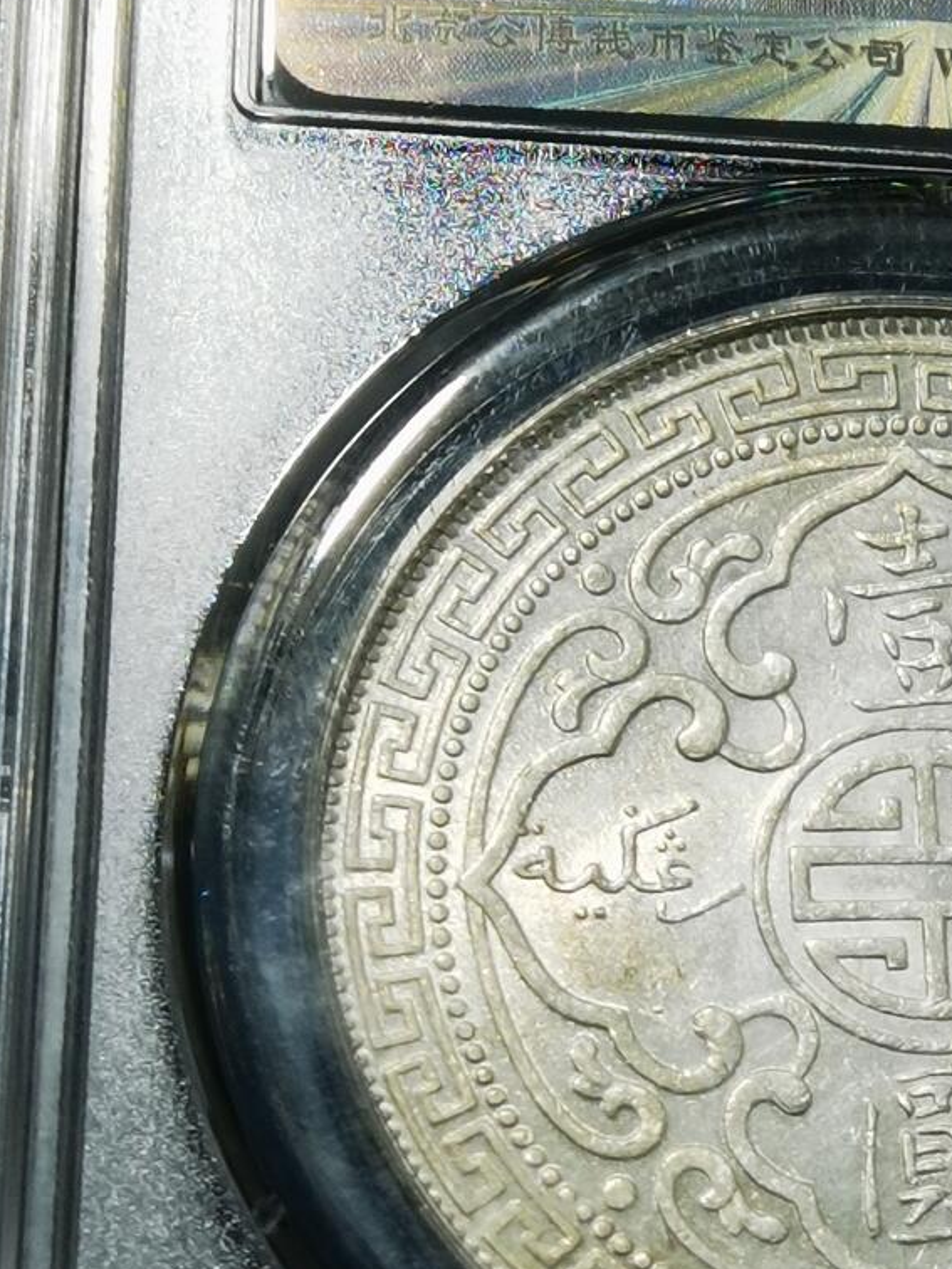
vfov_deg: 12.2
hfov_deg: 9.1
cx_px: 928
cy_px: 680
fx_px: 5940
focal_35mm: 162
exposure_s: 1/114
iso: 50
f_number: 1.9
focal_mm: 6.67
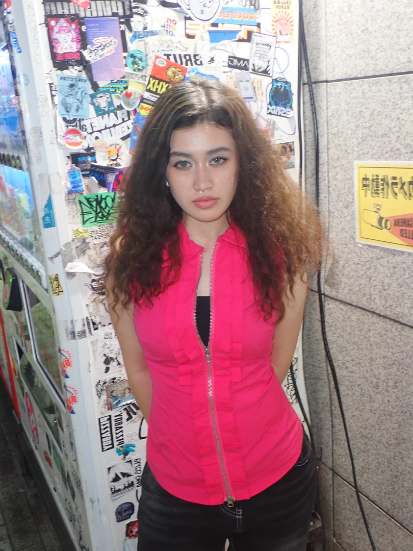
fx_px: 557
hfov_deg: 40.7
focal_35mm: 35
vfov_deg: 52.6
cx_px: 206
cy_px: 276
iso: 200
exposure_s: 1/30
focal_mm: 6.42
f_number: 2.6
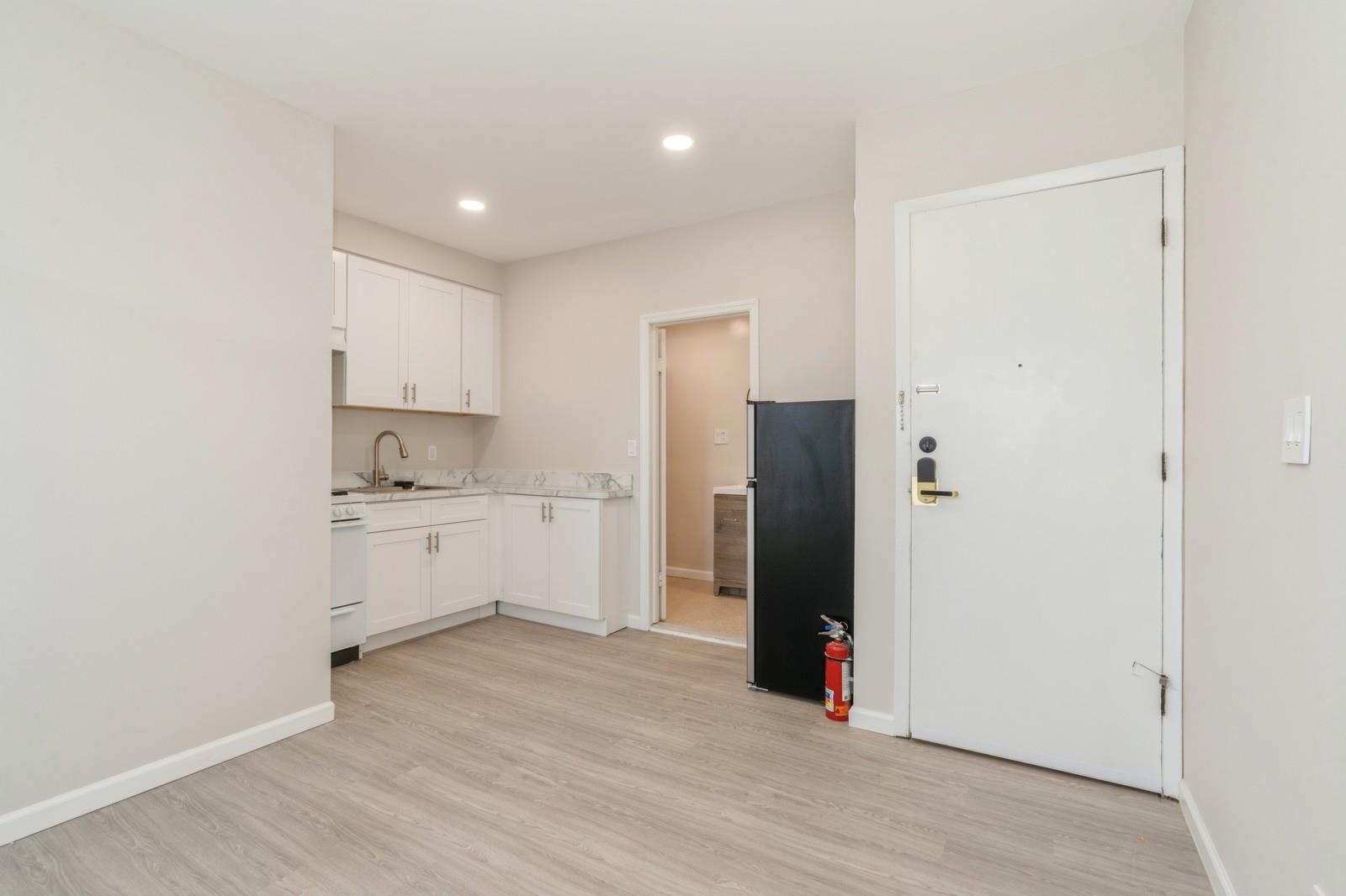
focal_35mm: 16
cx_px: 673
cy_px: 448
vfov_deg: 73.7
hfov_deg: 96.7
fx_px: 598
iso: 100
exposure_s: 1/4
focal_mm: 16
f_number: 11
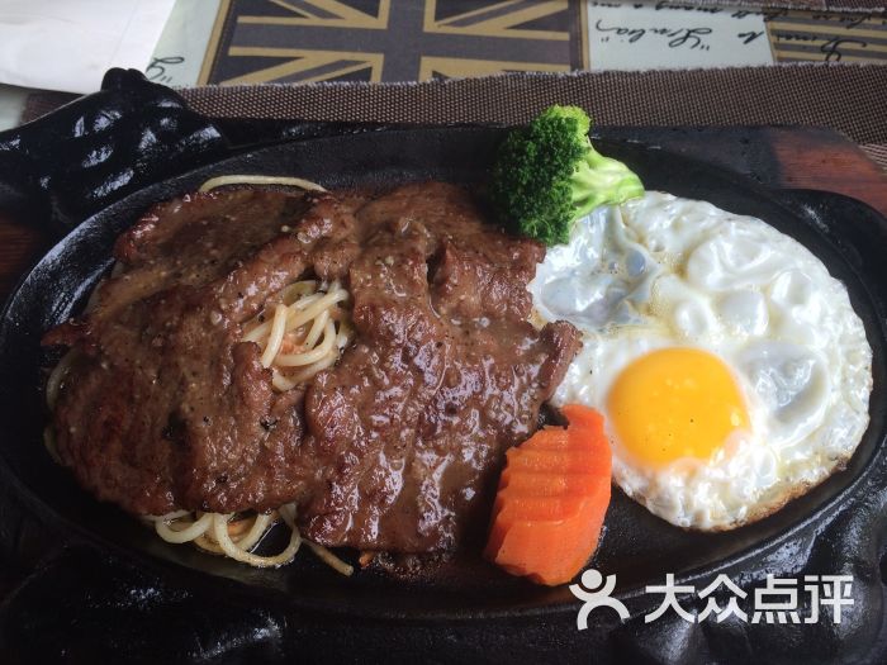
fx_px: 769
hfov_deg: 60.0
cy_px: 332
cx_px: 444
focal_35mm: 30
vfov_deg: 46.8
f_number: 2.2
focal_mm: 4.12
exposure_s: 1/120
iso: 40
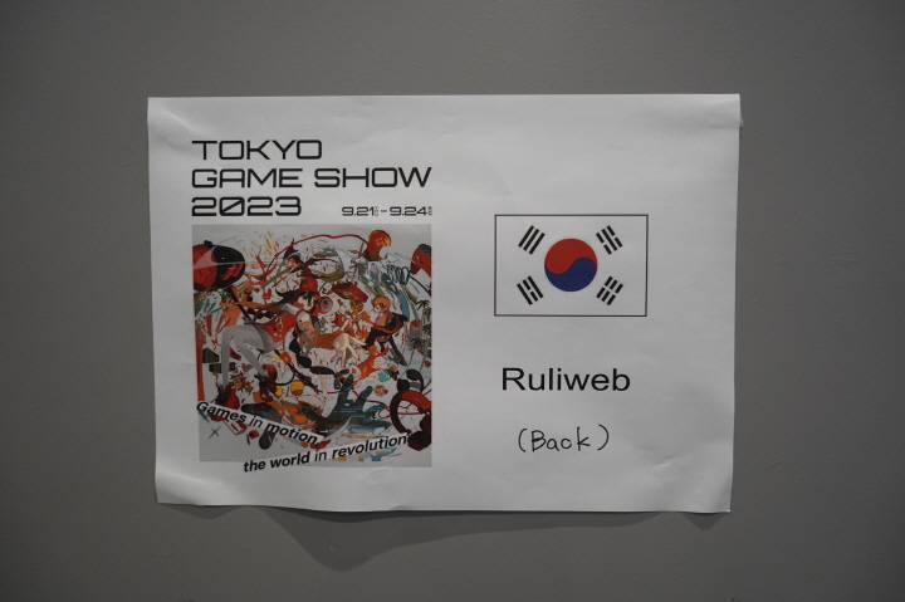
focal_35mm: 28
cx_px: 452
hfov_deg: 65.5
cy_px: 301
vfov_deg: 46.3
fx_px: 703
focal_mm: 28
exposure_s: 1/160
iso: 2000
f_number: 4
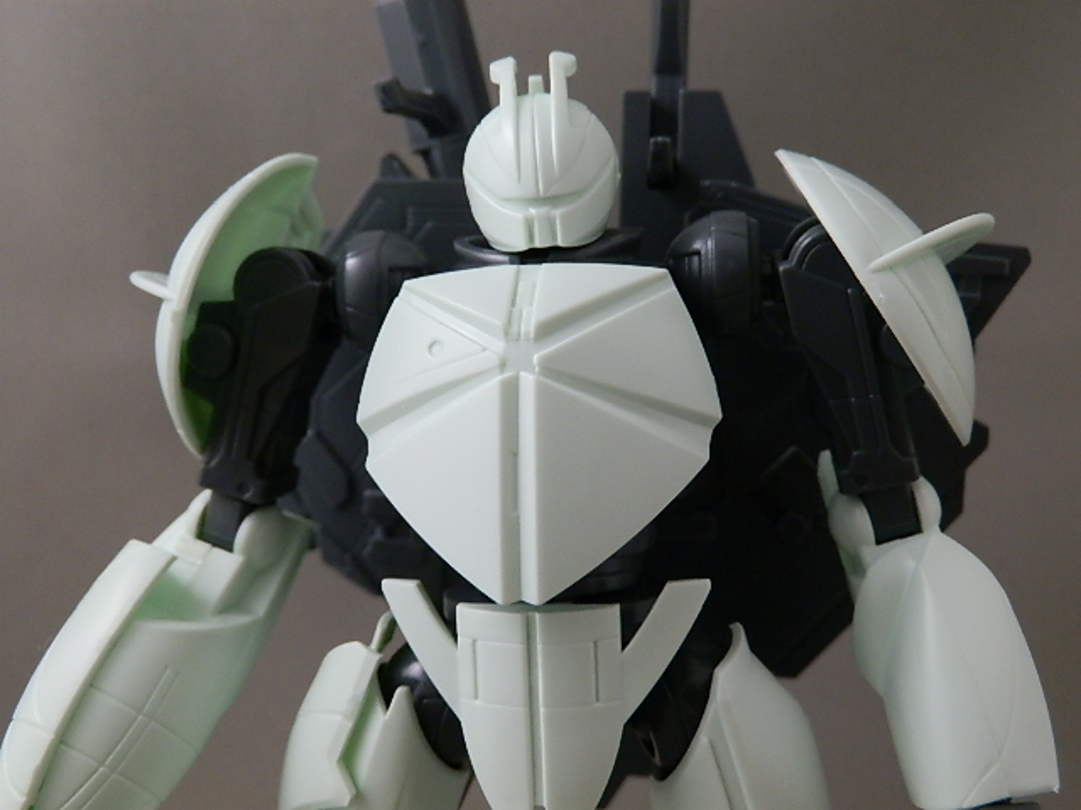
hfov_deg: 54.0
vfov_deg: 41.8
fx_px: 1062
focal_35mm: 34
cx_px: 540
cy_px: 405
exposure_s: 1/13
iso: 200
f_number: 3.5
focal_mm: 6.17
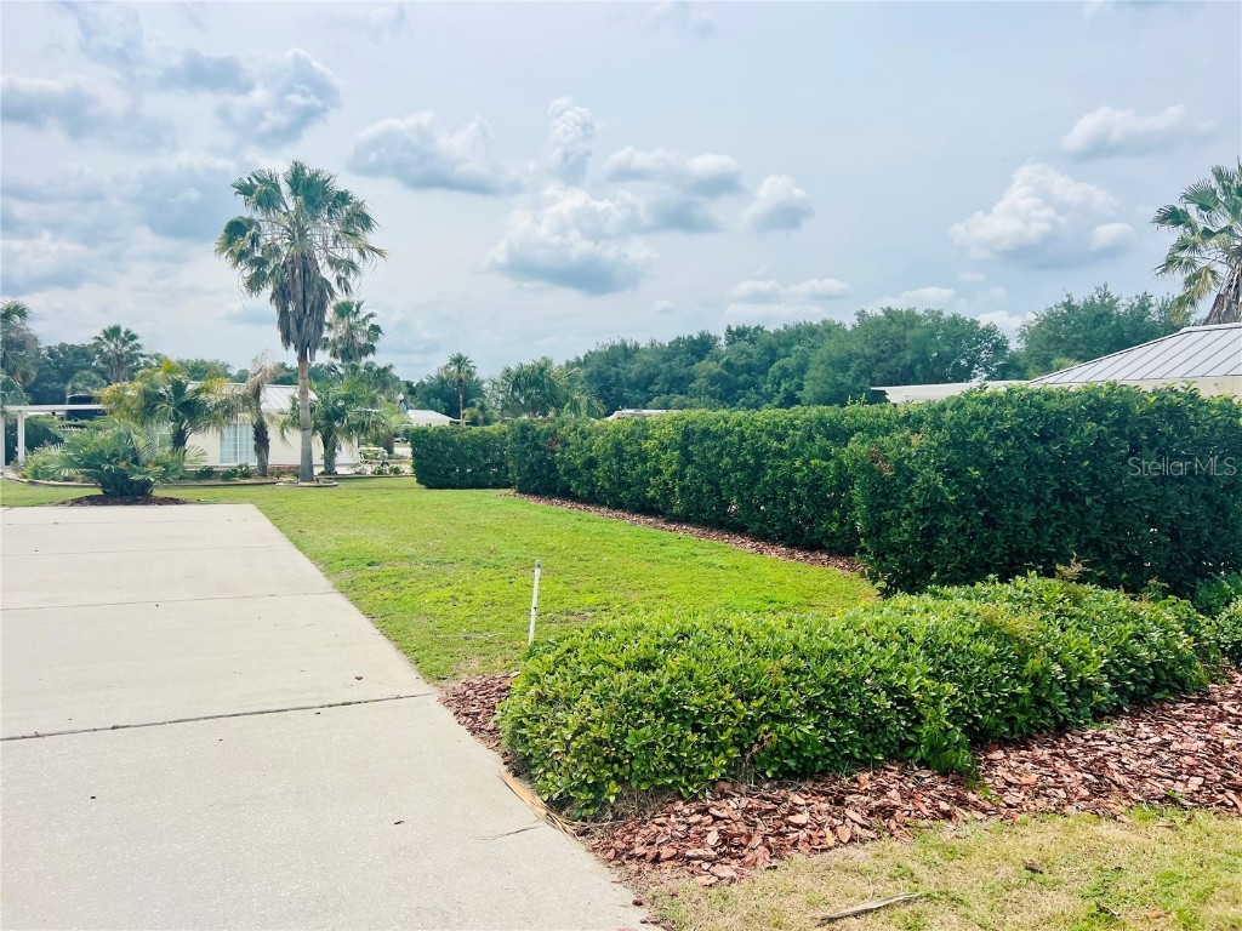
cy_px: 466
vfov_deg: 53.1
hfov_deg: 67.3
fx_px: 933
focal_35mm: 26
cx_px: 621
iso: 50
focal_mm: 5.7
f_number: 1.5
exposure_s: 1/8000
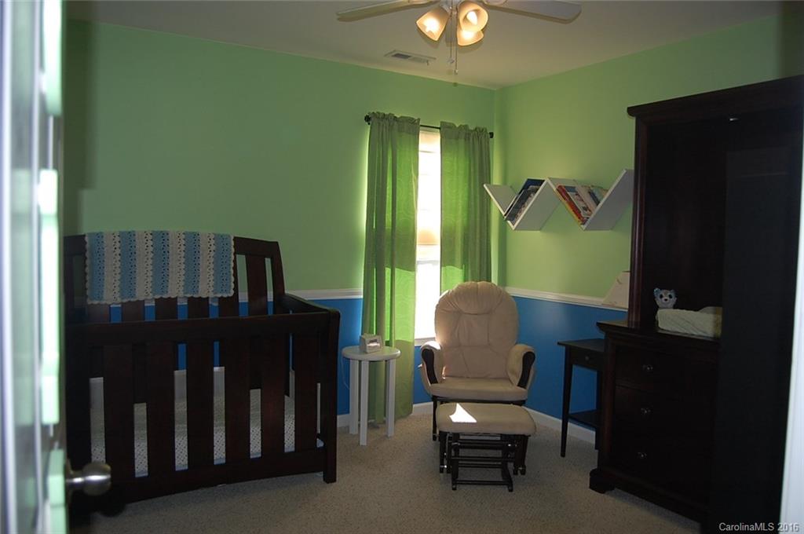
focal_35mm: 27
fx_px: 602
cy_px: 267
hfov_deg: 67.4
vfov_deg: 47.8
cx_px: 402
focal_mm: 18
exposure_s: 1/400
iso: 400
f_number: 3.5
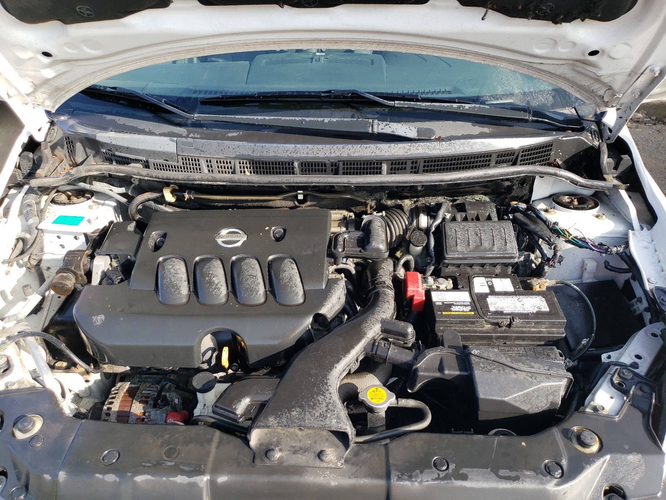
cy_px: 250
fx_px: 500
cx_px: 333
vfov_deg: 53.1
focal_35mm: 26
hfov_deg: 67.3
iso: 50
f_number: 1.5
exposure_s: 1/667
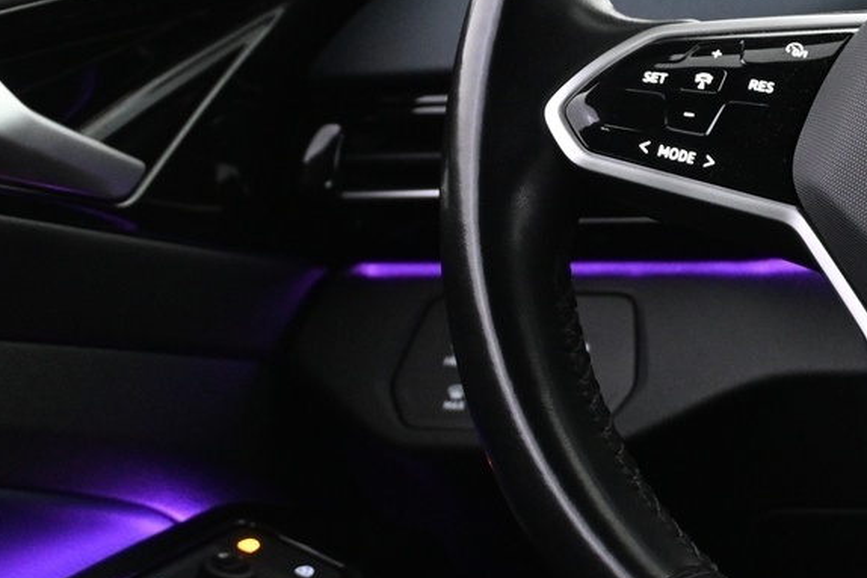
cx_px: 1015
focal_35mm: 129
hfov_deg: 15.3
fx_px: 3110
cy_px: 57
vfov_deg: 10.6
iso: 1600
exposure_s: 1/20
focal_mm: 30.5
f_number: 4.8
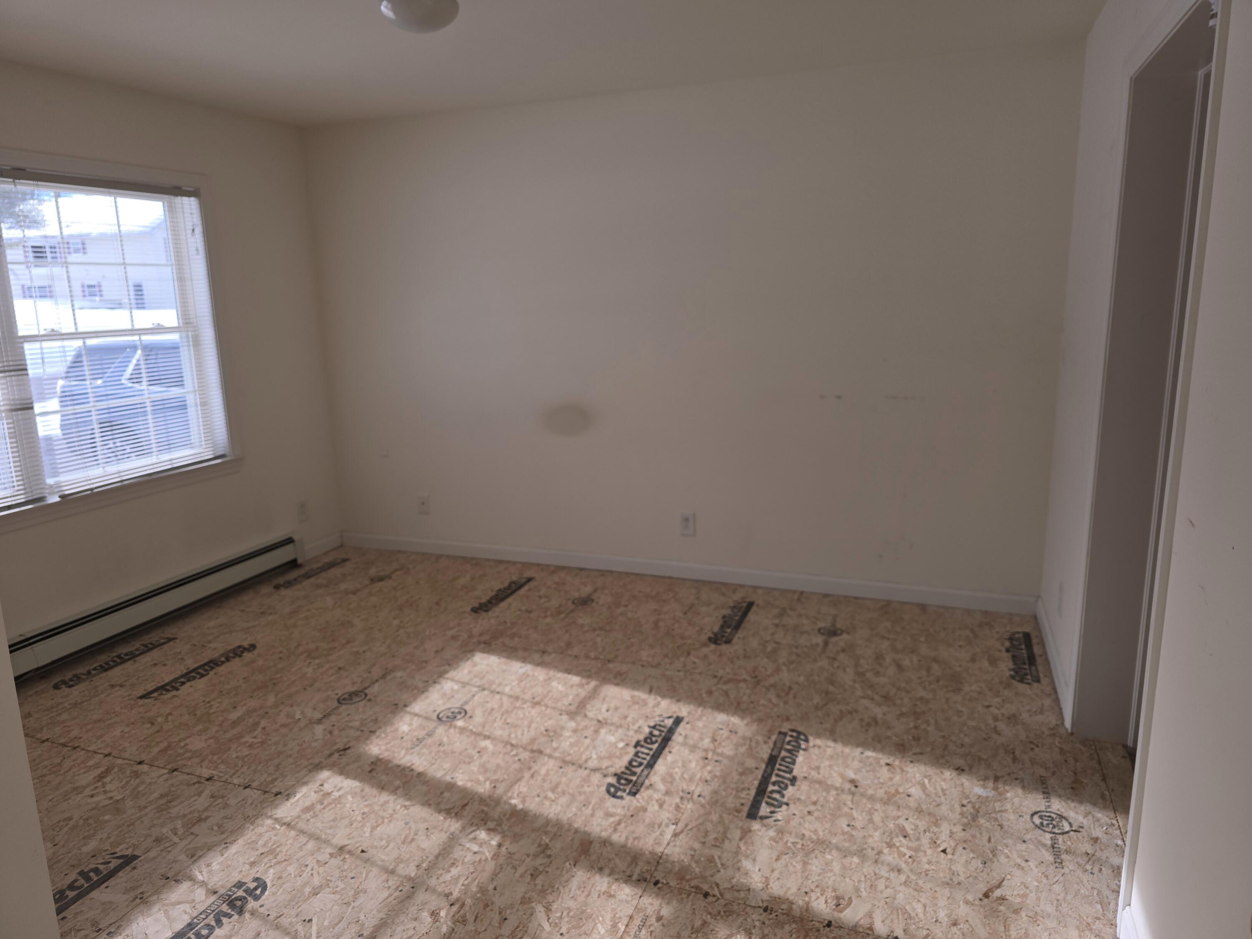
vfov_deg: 58.9
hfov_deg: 73.9
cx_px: 626
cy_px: 470
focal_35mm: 23
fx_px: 832
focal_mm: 6.3
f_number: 1.7
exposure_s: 1/128
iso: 12
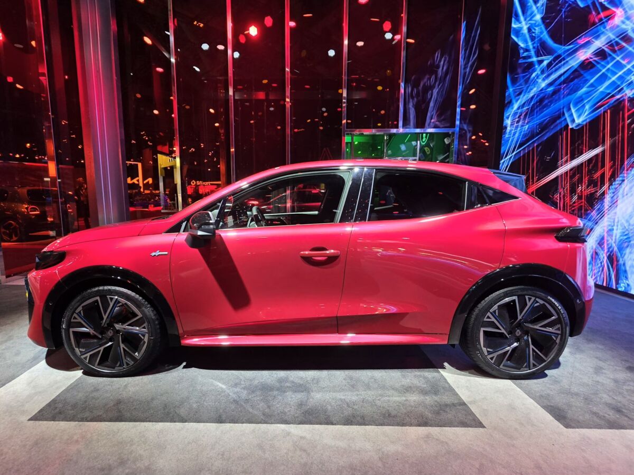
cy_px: 238
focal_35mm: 13
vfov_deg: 89.9
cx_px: 317
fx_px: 238
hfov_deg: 106.2
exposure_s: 1/40
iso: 80
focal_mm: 2.2
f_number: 1.9
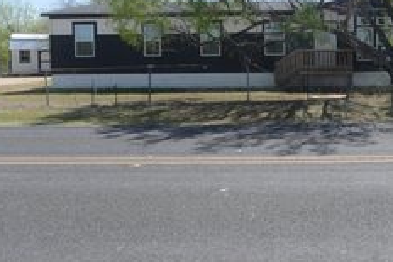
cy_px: 71
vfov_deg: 32.2
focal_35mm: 41
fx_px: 448
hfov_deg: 44.7
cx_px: 324
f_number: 7.1
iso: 100
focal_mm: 19
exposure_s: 1/200
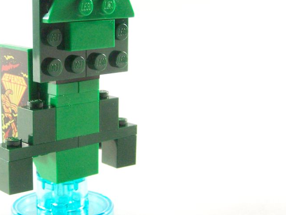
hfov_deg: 23.8
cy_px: 96
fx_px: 669
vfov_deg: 18.2
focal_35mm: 81
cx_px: 68
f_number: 4
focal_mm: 8.5
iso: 400
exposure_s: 1/45
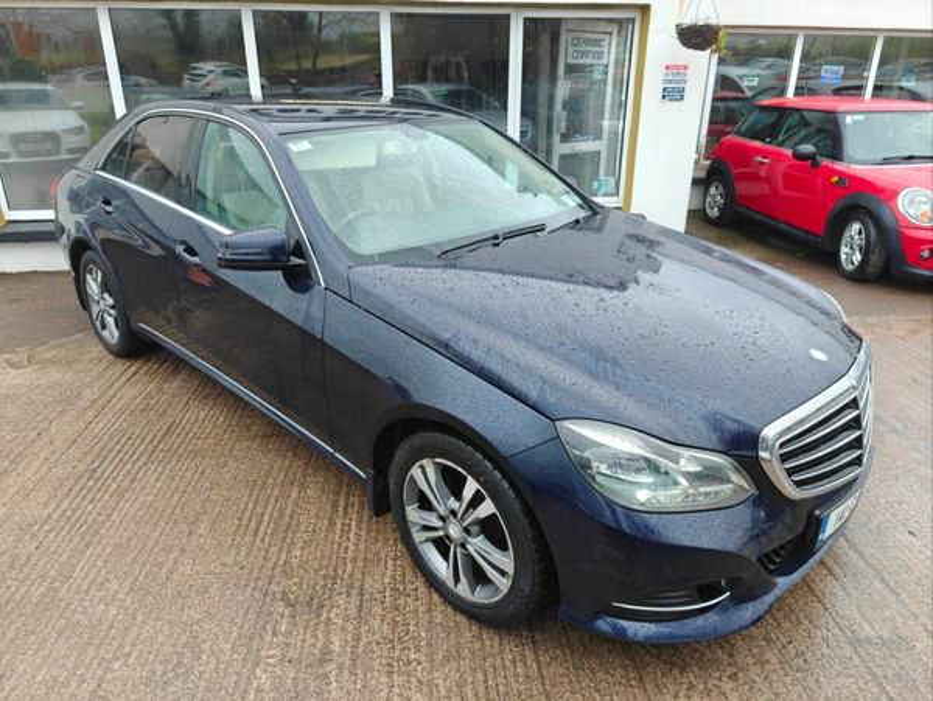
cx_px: 466
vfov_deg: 56.9
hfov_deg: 71.6
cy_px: 350
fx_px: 647
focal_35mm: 24
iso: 64
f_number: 1.7
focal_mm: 6.06
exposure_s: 1/100
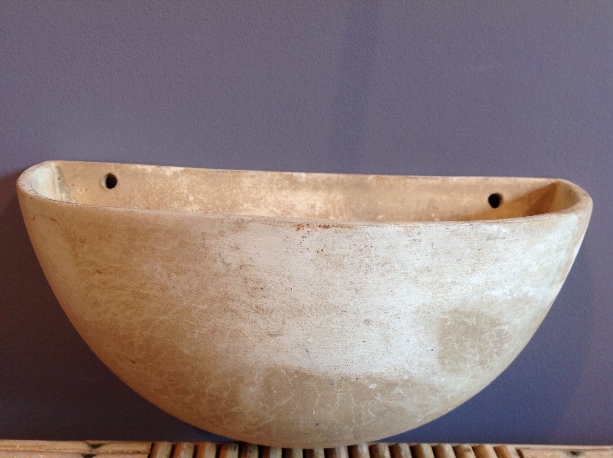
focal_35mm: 35
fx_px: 619
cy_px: 229
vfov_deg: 40.6
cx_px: 306
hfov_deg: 52.7
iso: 100
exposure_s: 1/15
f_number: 2.4
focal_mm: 4.28
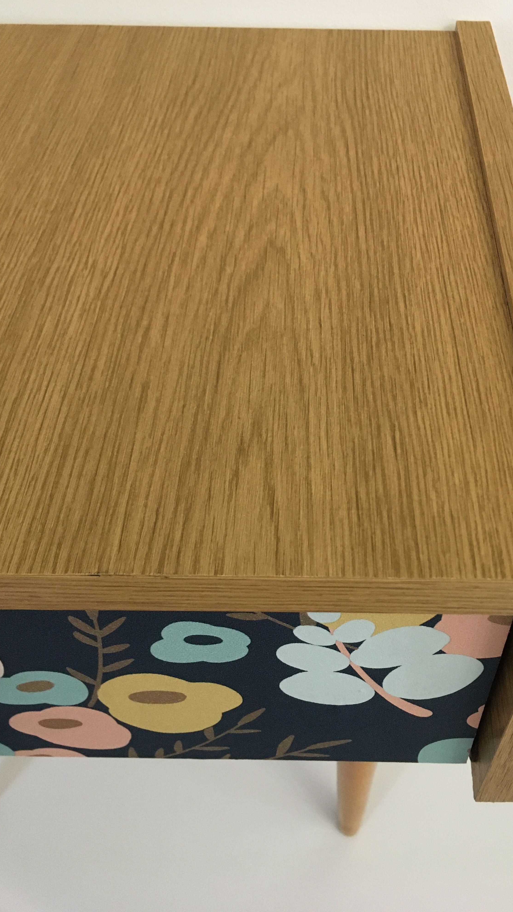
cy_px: 451
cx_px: 325
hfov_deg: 36.4
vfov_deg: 61.0
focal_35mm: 32
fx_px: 774
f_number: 2.2
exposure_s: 1/25
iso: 200
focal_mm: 4.15
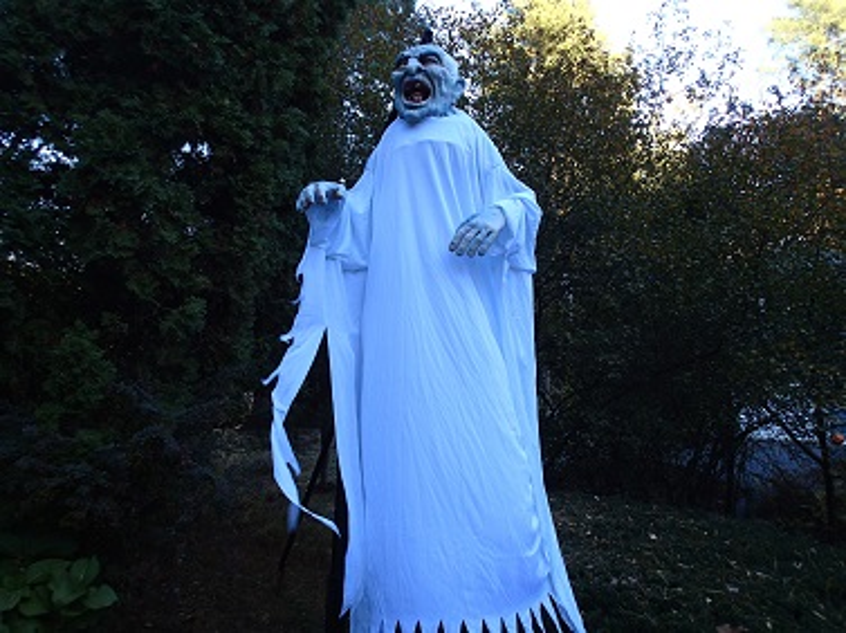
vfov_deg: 54.8
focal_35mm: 25
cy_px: 316
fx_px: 610
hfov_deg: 69.4
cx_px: 423
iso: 100
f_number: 2.8
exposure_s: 1/100
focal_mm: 4.5
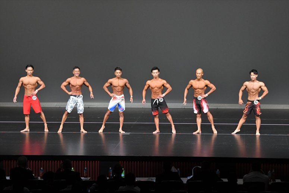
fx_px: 1083
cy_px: 96
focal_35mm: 135
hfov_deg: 15.2
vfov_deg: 10.2
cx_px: 144
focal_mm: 90
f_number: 5.6
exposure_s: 1/400
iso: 4000
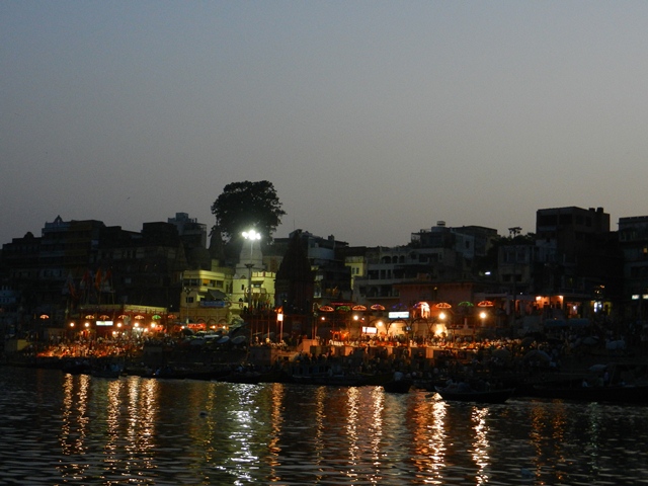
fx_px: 1123
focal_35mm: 60
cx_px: 324
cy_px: 243
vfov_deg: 24.4
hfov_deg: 32.2
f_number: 4.5
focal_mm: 10.9
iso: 560
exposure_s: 1/15
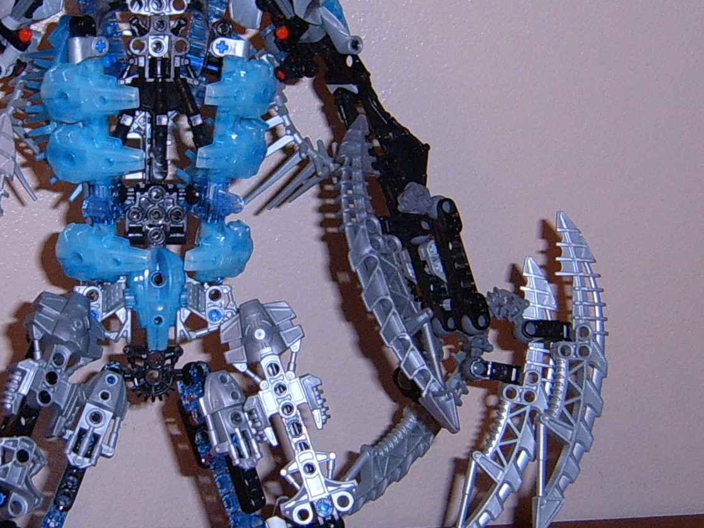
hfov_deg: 23.9
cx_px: 192
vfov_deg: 18.2
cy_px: 226
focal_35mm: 81
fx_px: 1647
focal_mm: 5.8
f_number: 2.8
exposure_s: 1/30
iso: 69
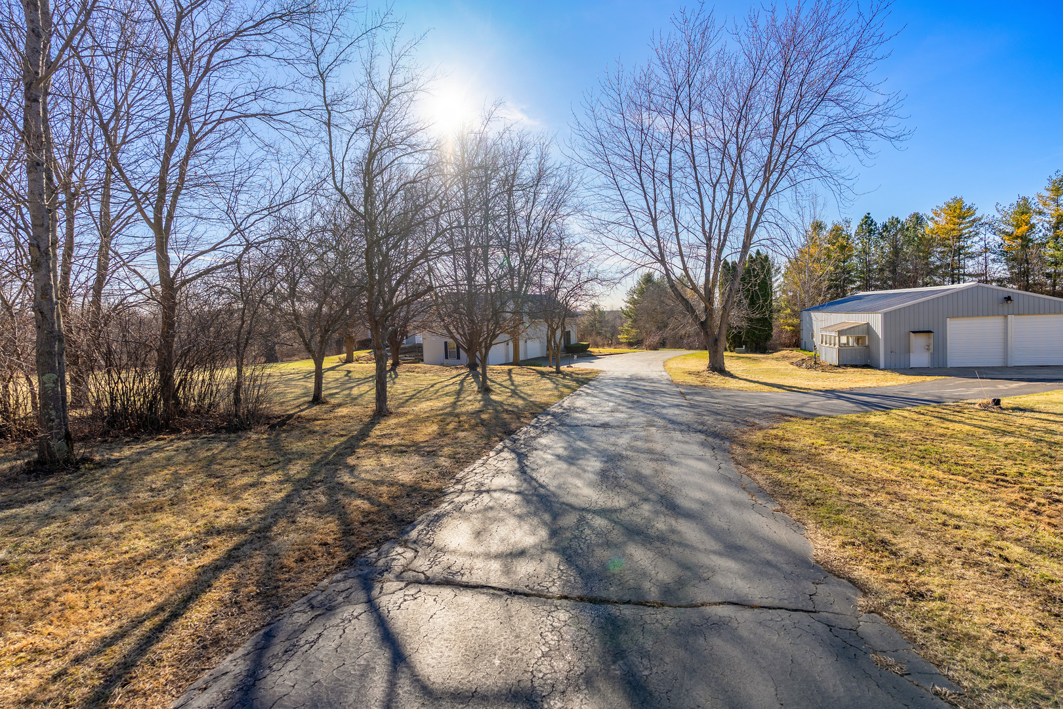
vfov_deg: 73.7
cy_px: 354
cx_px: 532
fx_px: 472
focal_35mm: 16
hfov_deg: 96.7
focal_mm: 16
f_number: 4
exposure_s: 1/2500
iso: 100
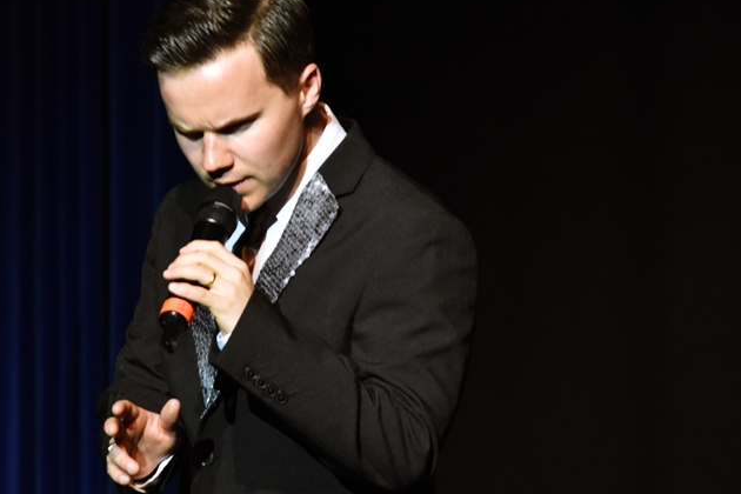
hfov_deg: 5.1
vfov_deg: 3.4
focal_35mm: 405
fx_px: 8336
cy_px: 171
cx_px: 283
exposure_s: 1/60
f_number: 5
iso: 1600
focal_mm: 170
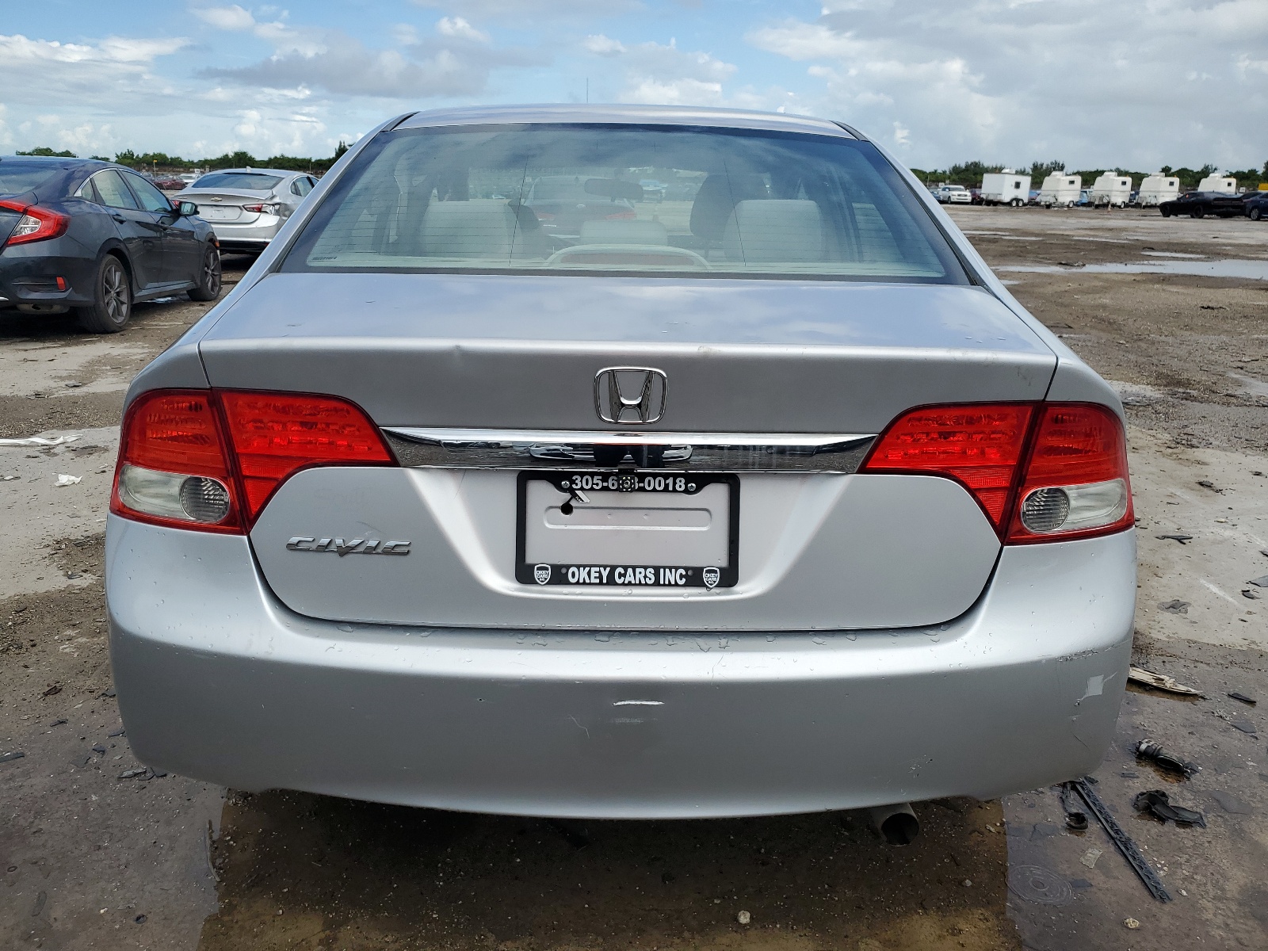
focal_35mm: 26
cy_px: 476
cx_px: 634
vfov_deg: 53.1
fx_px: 952
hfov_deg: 67.3
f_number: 1.5
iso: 50
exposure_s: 1/2500
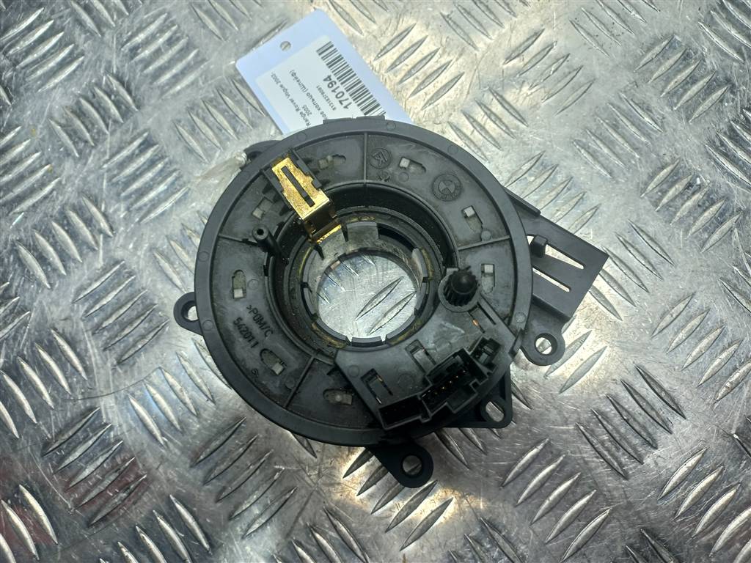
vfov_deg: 54.9
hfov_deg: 69.4
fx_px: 542
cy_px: 282
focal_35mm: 25
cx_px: 376
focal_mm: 4.6
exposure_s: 1/50
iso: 32
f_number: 1.8
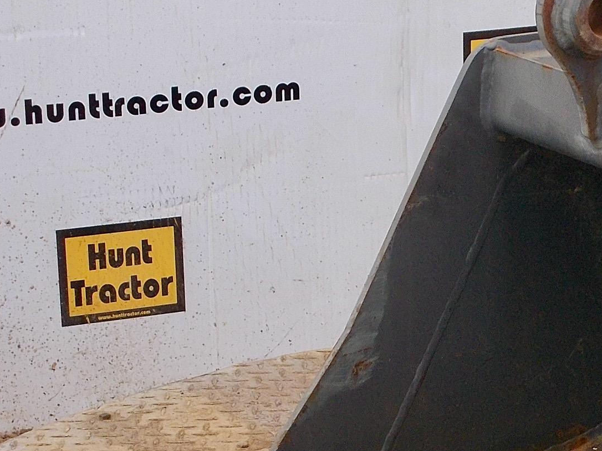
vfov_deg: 9.3
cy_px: 390
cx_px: 614
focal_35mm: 159
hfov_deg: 12.3
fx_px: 2765
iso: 160
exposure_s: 1/60
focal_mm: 13.5
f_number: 5.8
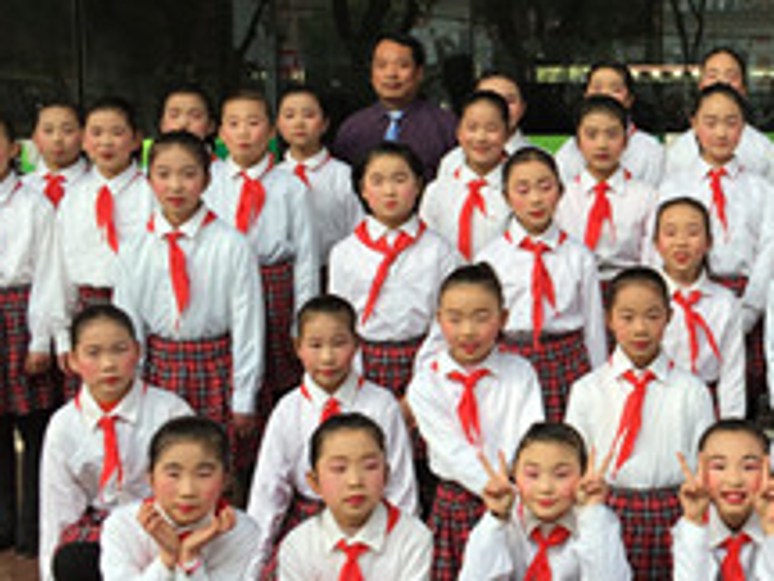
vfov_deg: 21.9
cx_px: 763
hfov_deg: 27.4
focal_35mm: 67
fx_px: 1498
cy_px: 235
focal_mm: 4.15
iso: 32
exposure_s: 1/229
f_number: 2.2
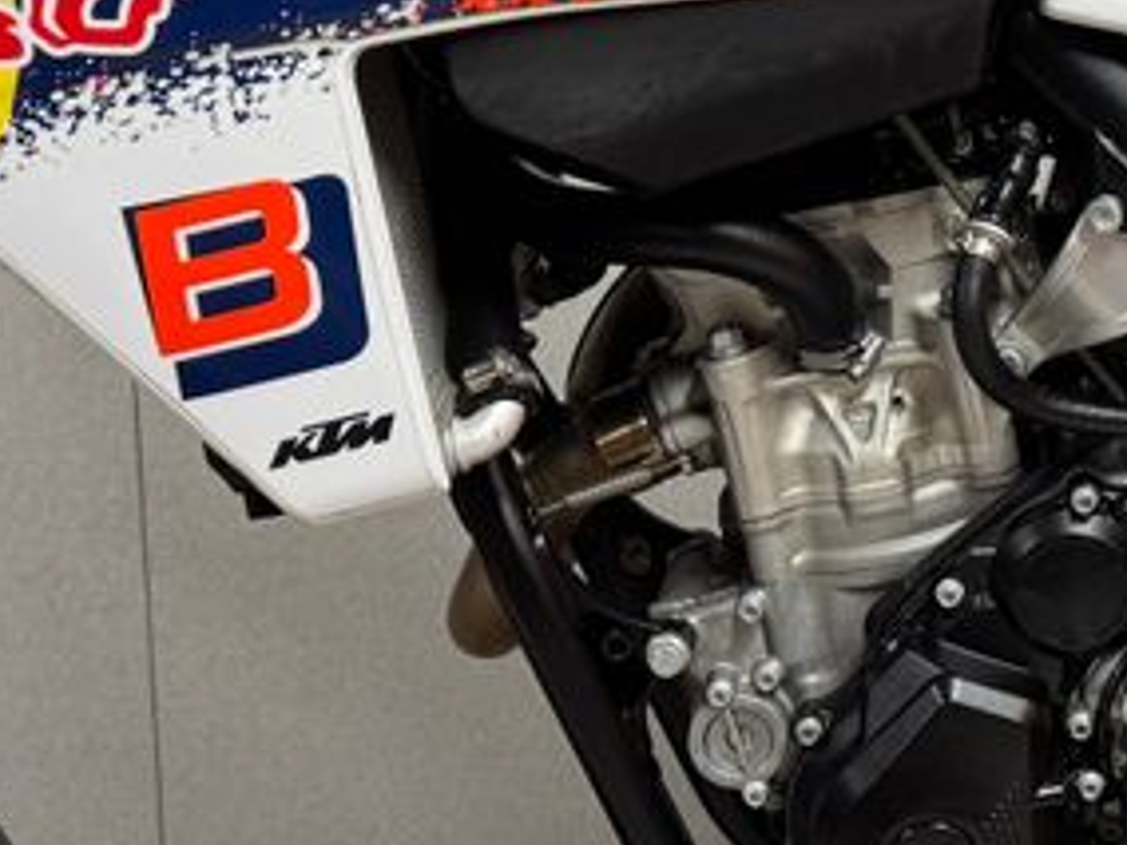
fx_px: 1758
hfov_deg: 32.7
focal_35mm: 54
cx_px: 1123
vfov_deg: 26.9
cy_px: 305
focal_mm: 6.76
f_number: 1.78
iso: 160
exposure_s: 1/100
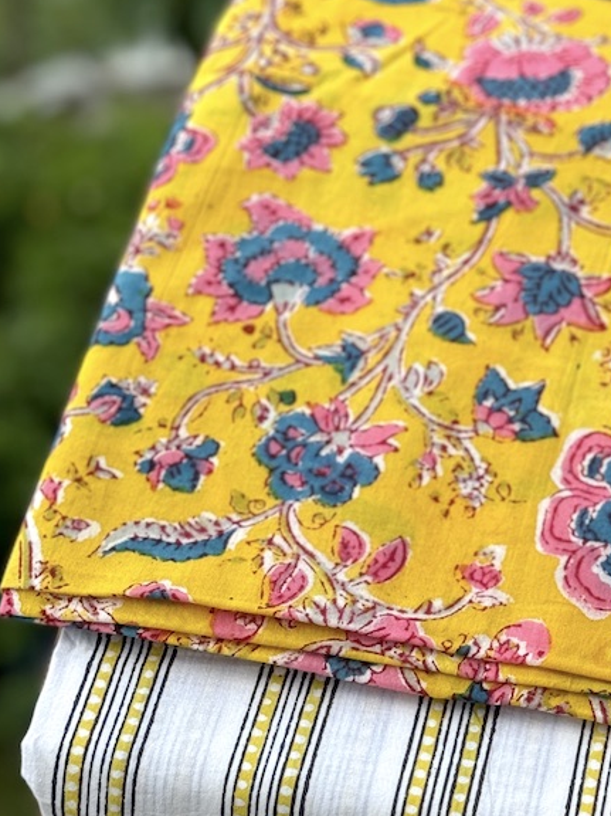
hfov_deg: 15.3
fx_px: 2237
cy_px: 403
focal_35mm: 95
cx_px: 598
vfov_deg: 20.7
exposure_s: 1/582
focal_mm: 6.76
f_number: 1.78
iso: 64
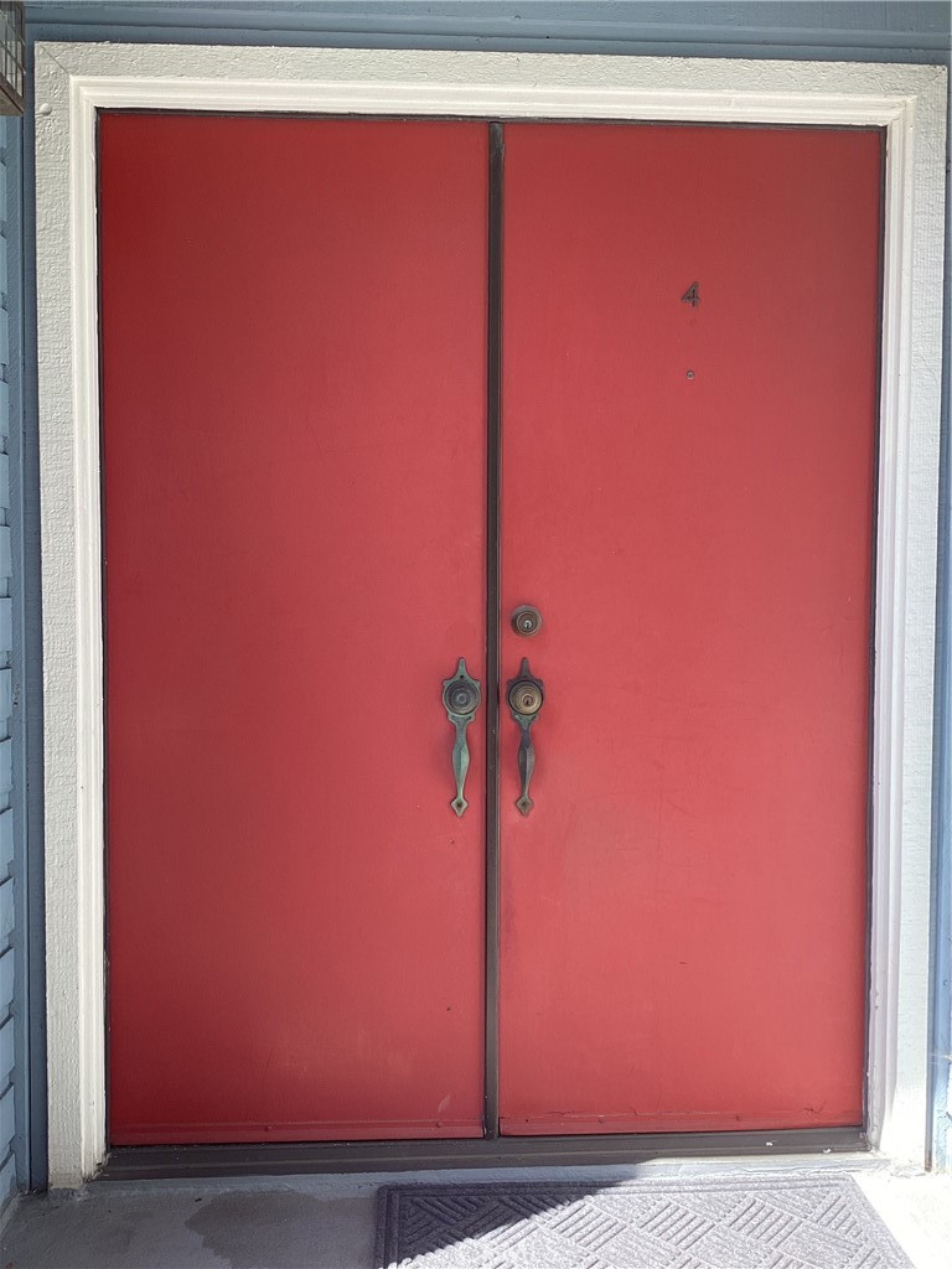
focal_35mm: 31
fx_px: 1137
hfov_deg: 45.4
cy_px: 634
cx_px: 476
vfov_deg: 58.4
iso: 32
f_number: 2.4
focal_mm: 3.3
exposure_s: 1/120
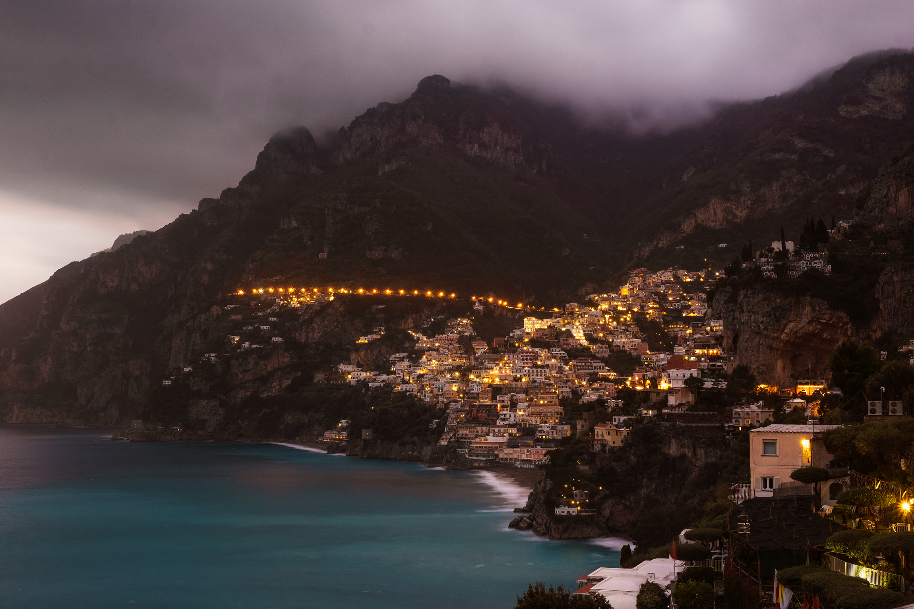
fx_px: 1193
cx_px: 457
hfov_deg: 41.9
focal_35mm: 47
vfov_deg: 28.6
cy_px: 304
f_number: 13
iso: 160
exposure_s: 15
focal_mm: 31.5
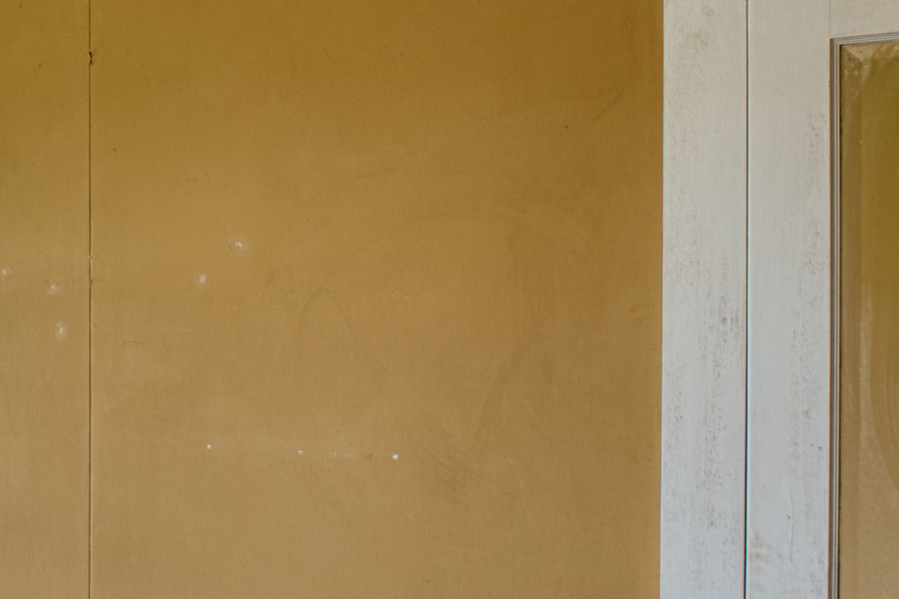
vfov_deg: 18.4
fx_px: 1849
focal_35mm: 74
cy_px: 357
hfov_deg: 20.4
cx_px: -671
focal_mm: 14.6
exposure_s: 1/13
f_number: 4
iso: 50
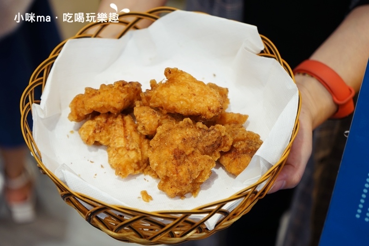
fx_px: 666
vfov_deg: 20.9
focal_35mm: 65
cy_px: 123
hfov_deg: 31.0
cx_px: 184
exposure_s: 1/80
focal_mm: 65
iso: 800
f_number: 5.6
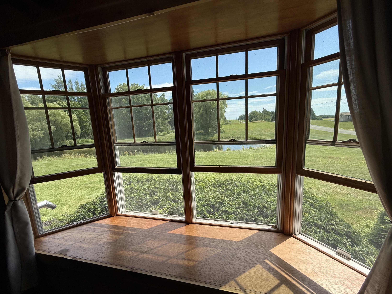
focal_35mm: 14
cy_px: 147
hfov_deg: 102.1
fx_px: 159
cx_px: 196
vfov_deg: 85.7
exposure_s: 1/726
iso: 50
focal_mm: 2.22
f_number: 2.2
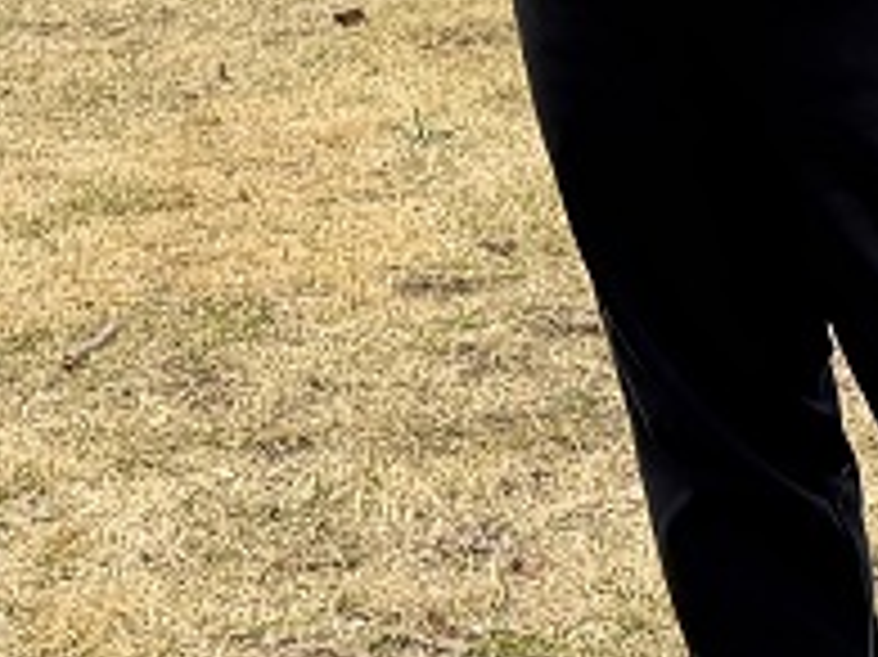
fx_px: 3752
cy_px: -720
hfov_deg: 13.2
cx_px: 837
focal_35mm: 148
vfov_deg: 9.3
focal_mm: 6.76
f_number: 1.78
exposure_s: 1/617
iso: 100
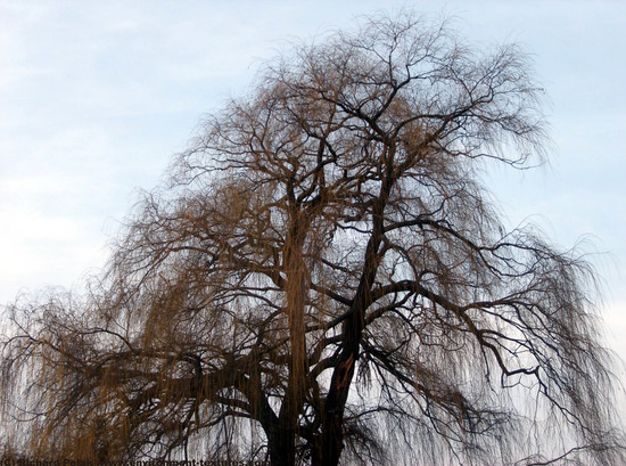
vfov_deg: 16.9
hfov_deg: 22.6
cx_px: 313
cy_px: 233
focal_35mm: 87
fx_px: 1569
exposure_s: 1/250
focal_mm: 17.7
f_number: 4.2
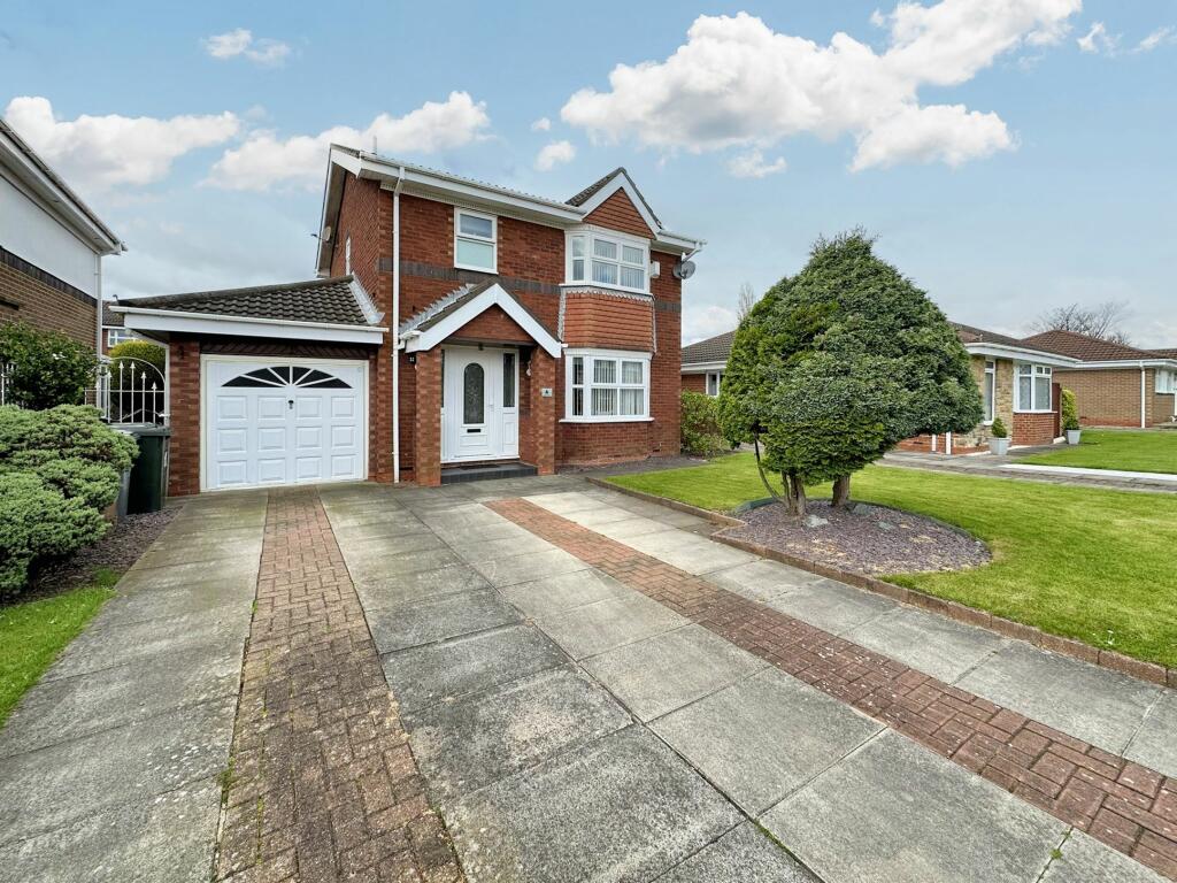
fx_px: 476
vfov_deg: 85.7
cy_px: 442
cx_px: 588
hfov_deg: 102.1
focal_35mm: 14
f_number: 2.2
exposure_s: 1/673
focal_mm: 2.2
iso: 40
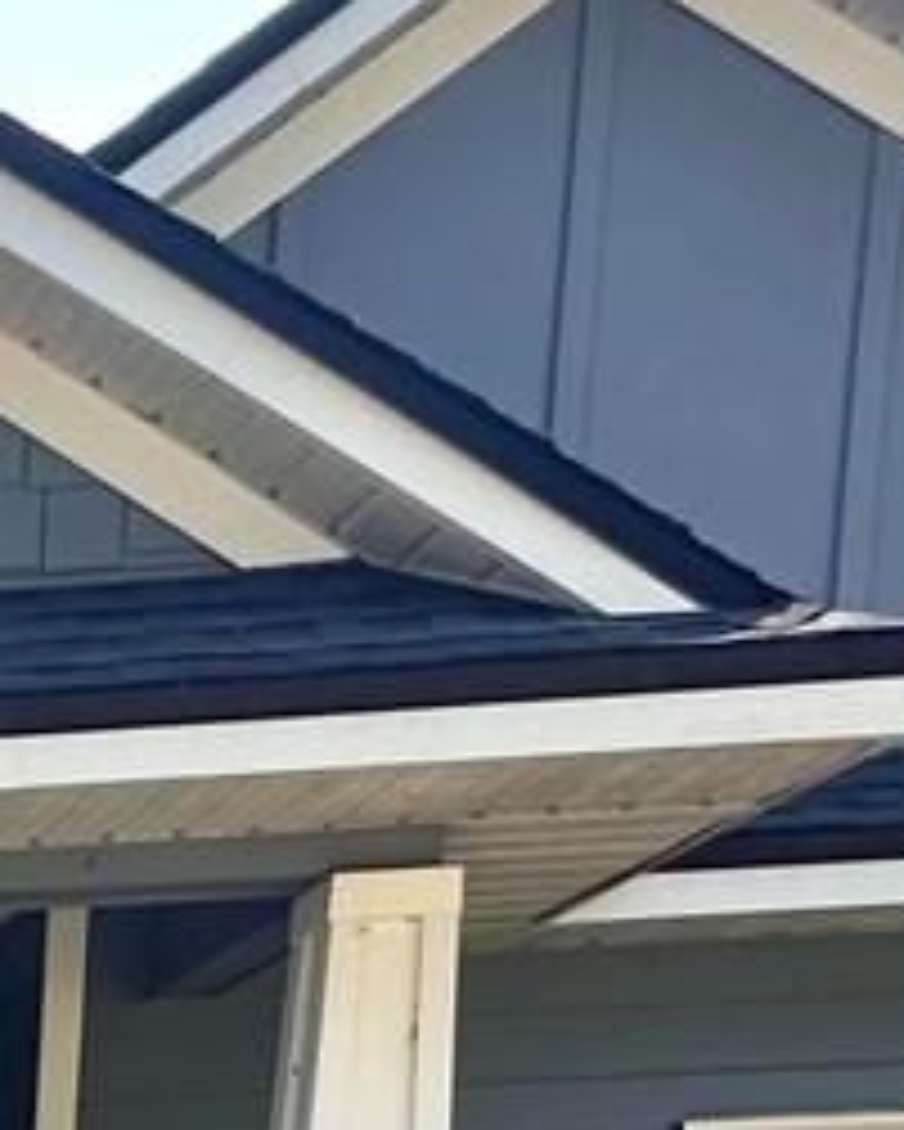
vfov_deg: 17.3
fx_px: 2908
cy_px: 2120
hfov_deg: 13.0
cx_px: -1331
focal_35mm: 87
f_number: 2.2
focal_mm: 2.22
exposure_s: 1/520
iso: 40
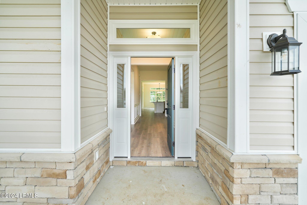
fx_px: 136
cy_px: 102
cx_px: 154
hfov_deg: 96.8
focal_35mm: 16
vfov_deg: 73.7
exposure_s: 1/50
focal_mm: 16
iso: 320
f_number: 9
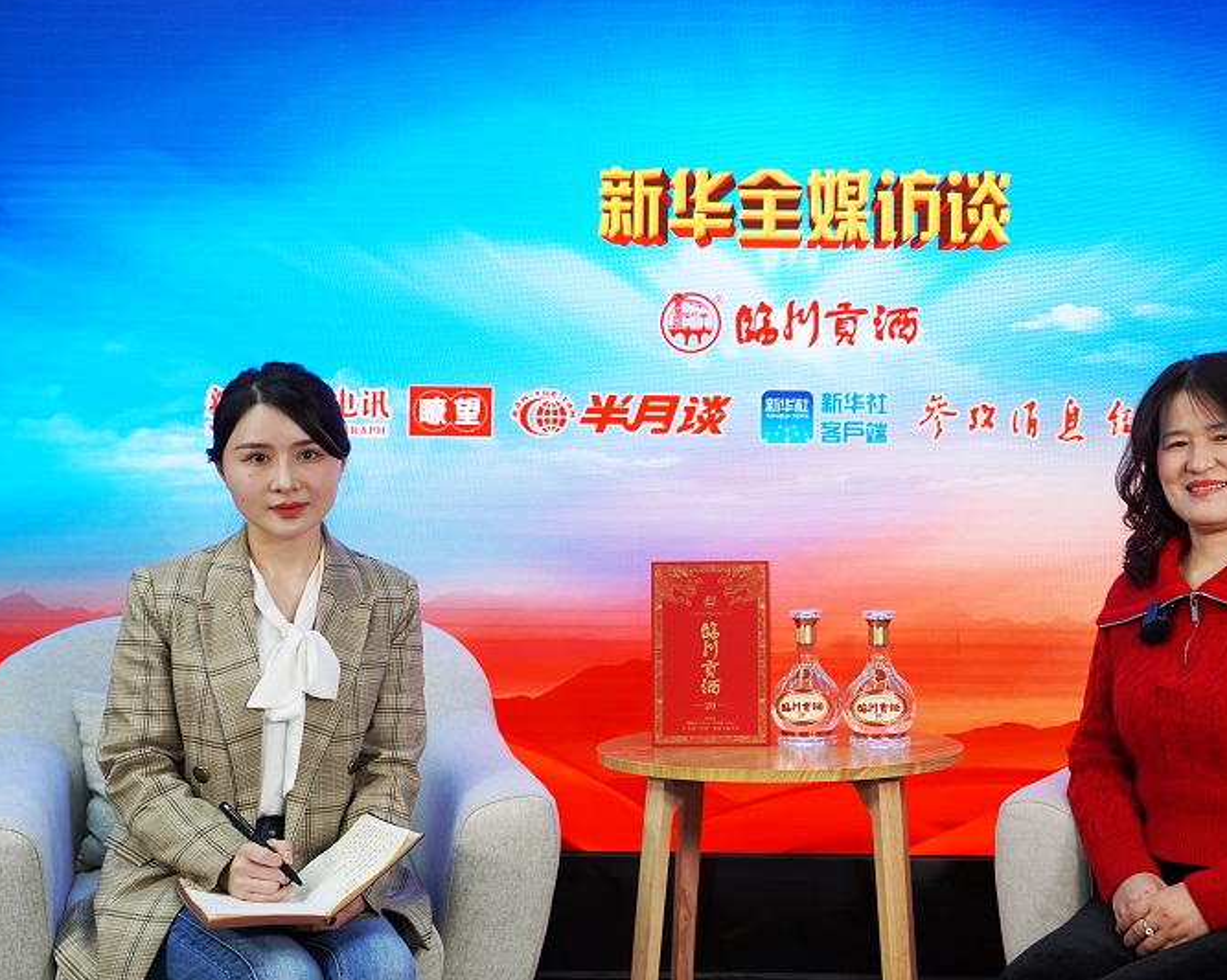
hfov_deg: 47.4
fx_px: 1379
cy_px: 531
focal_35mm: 38
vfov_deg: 39.1
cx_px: 782
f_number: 4
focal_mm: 30
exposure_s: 1/160
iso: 320
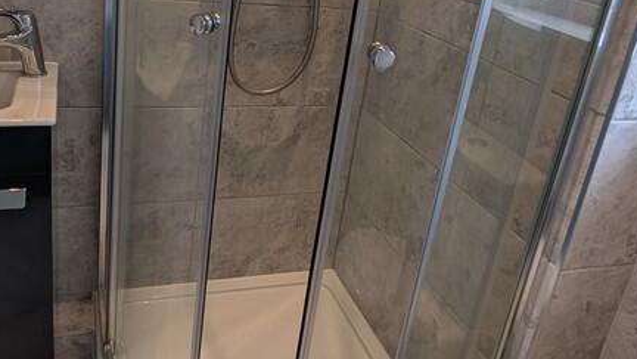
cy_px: 79
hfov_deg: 62.1
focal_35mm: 31
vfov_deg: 36.7
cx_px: 257
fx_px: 524
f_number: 1.7
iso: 47
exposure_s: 1/191
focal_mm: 2.02
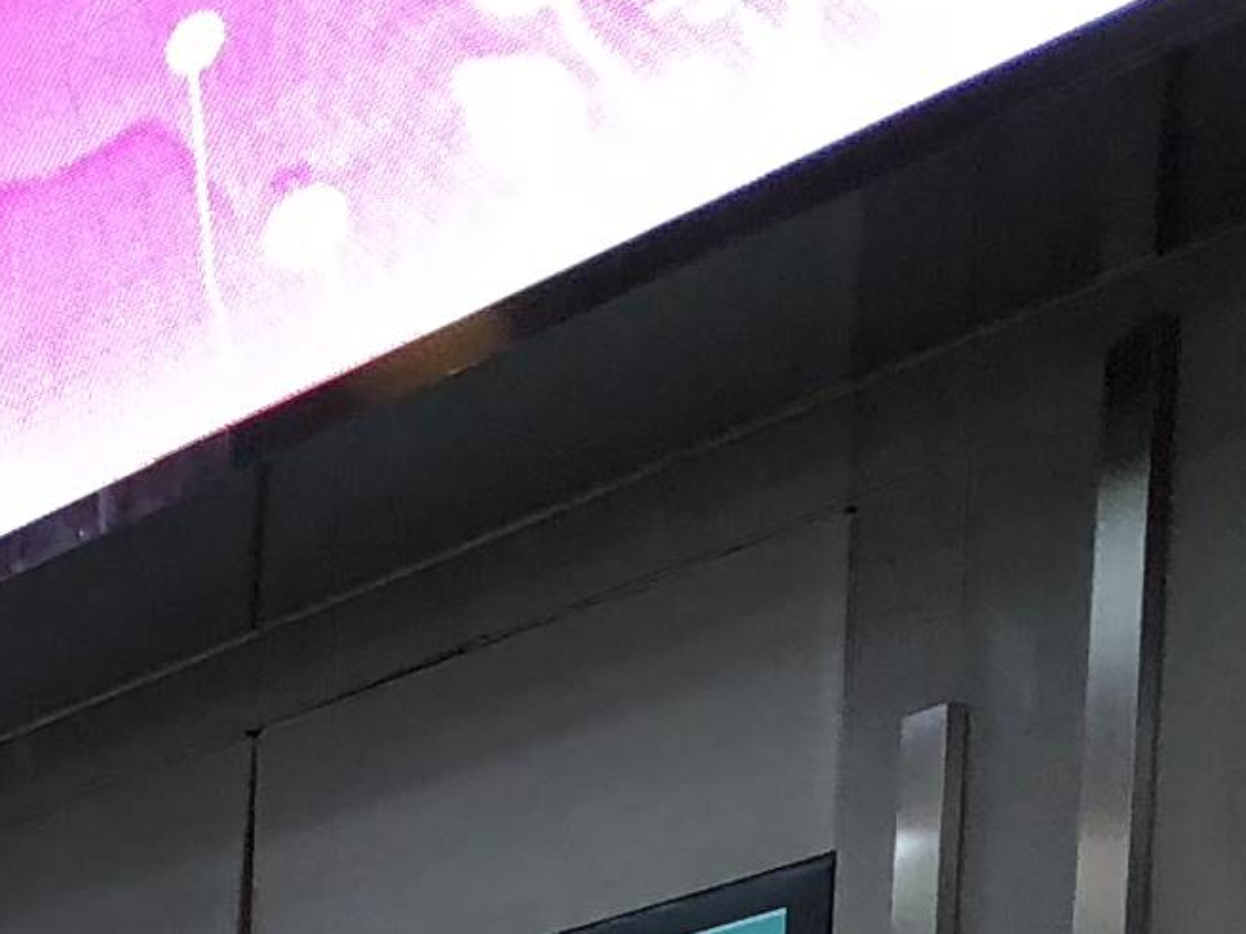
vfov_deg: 8.0
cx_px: 285
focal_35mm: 172
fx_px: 6191
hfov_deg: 11.5
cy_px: 2272
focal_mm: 4
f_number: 1.8
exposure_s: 1/34
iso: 25
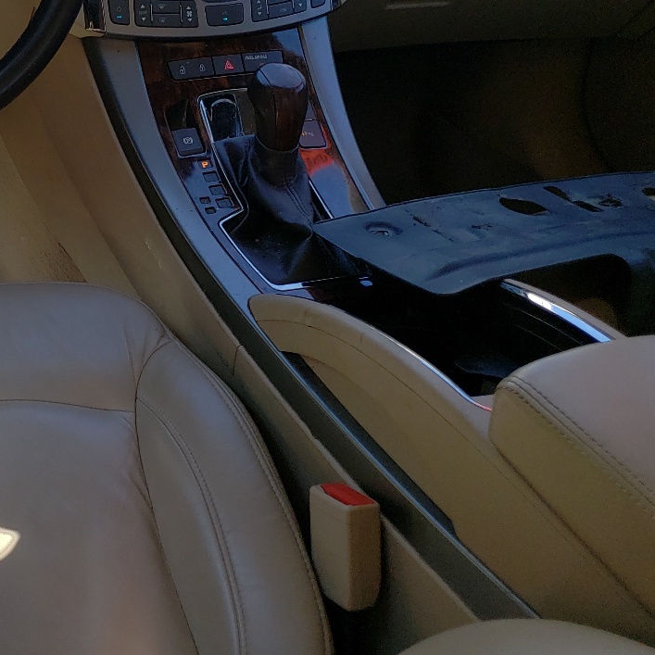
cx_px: 8
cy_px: 211
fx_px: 1113
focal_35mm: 52
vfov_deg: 32.5
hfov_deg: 30.6
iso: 50
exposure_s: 1/714
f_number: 1.5
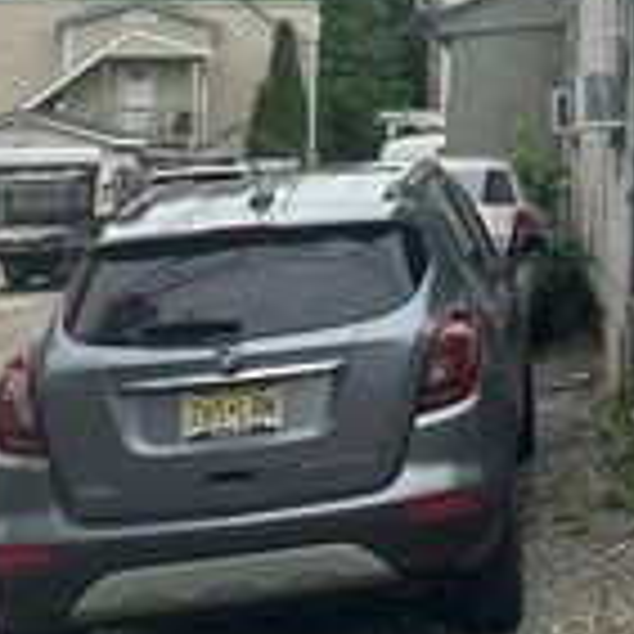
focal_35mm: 75
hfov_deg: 20.8
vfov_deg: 21.7
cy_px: -88
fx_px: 1554
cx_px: 850
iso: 80
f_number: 1.78
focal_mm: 6.86
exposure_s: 1/1453
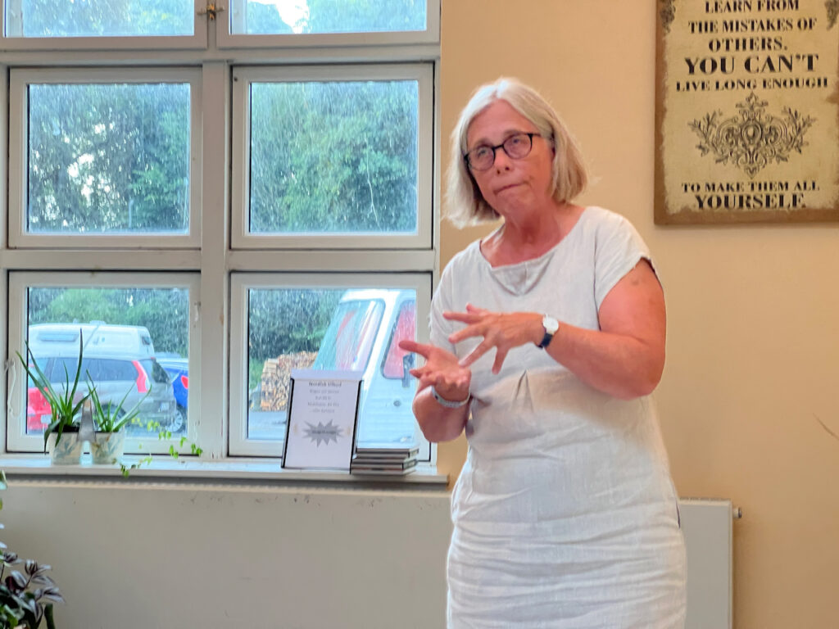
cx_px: 420
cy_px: 314
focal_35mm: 77
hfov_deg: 25.3
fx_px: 1866
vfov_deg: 19.1
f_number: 2.8
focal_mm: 9
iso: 250
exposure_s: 1/50
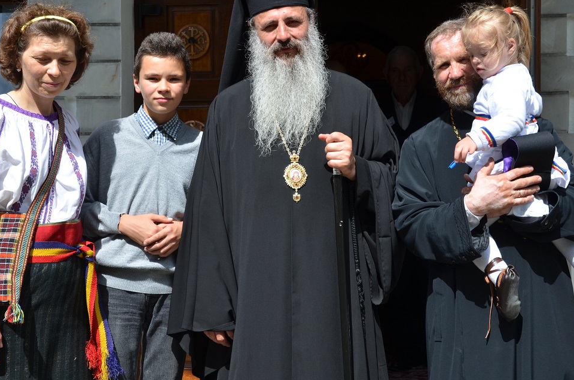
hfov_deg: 30.7
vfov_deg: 20.6
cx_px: 269
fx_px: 1044
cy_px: 168
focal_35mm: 66
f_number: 8
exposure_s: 1/250
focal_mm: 35
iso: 100
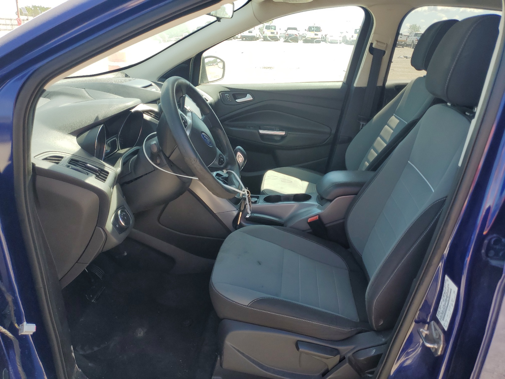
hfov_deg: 67.3
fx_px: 379
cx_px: 252
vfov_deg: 53.1
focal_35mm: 26
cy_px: 190
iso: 50
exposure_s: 1/556
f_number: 1.5
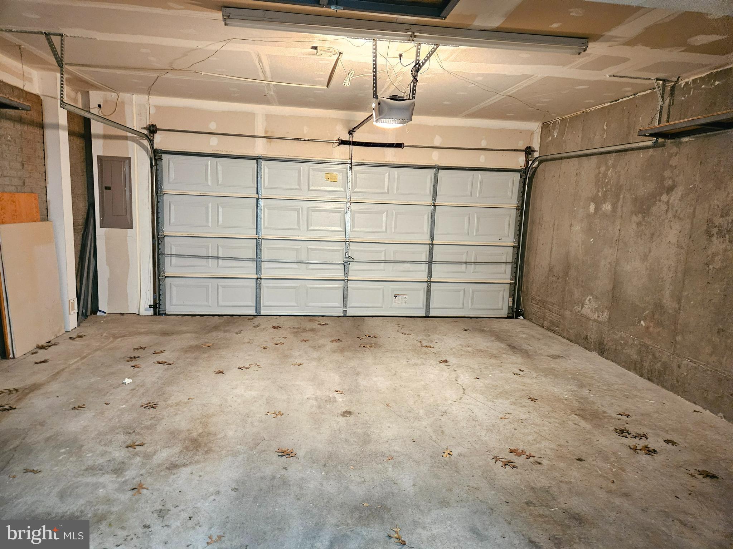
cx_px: 366
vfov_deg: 58.9
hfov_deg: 73.9
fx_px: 487
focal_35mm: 23
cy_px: 274
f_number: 1.8
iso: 1250
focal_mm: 5.4
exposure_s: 1/17.2
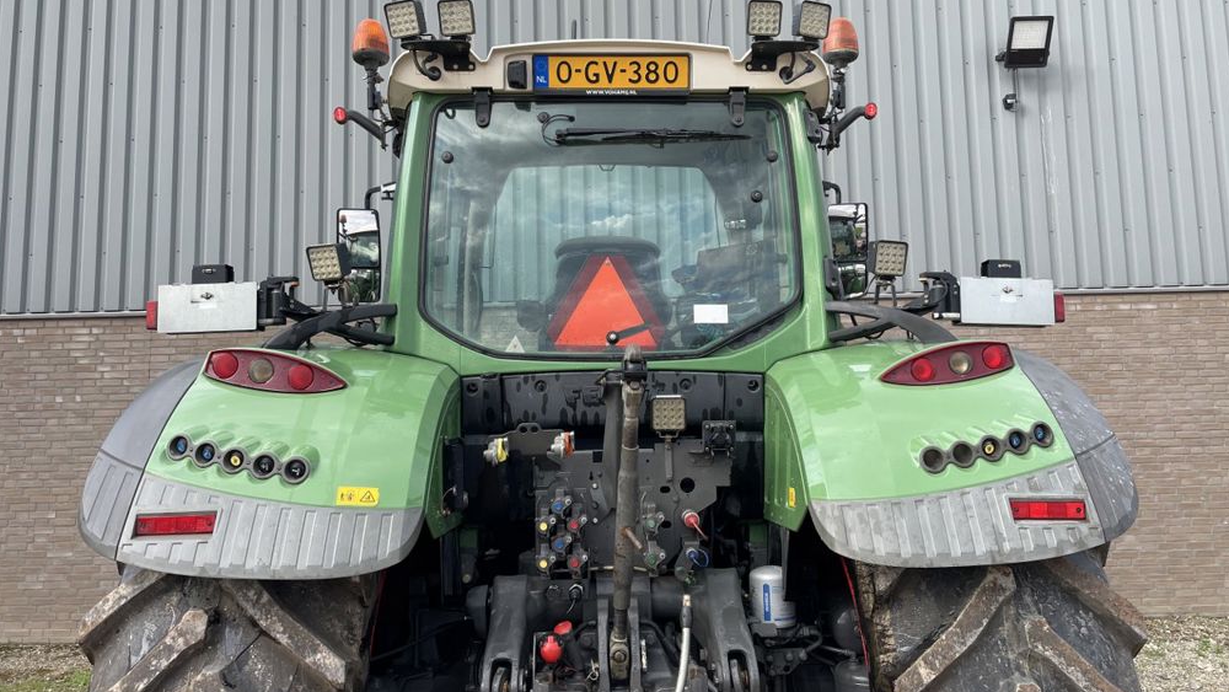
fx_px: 945
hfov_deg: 66.0
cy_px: 311
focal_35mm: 29
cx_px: 626
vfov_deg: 40.2
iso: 32
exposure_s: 1/651
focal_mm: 4.2
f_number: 1.6
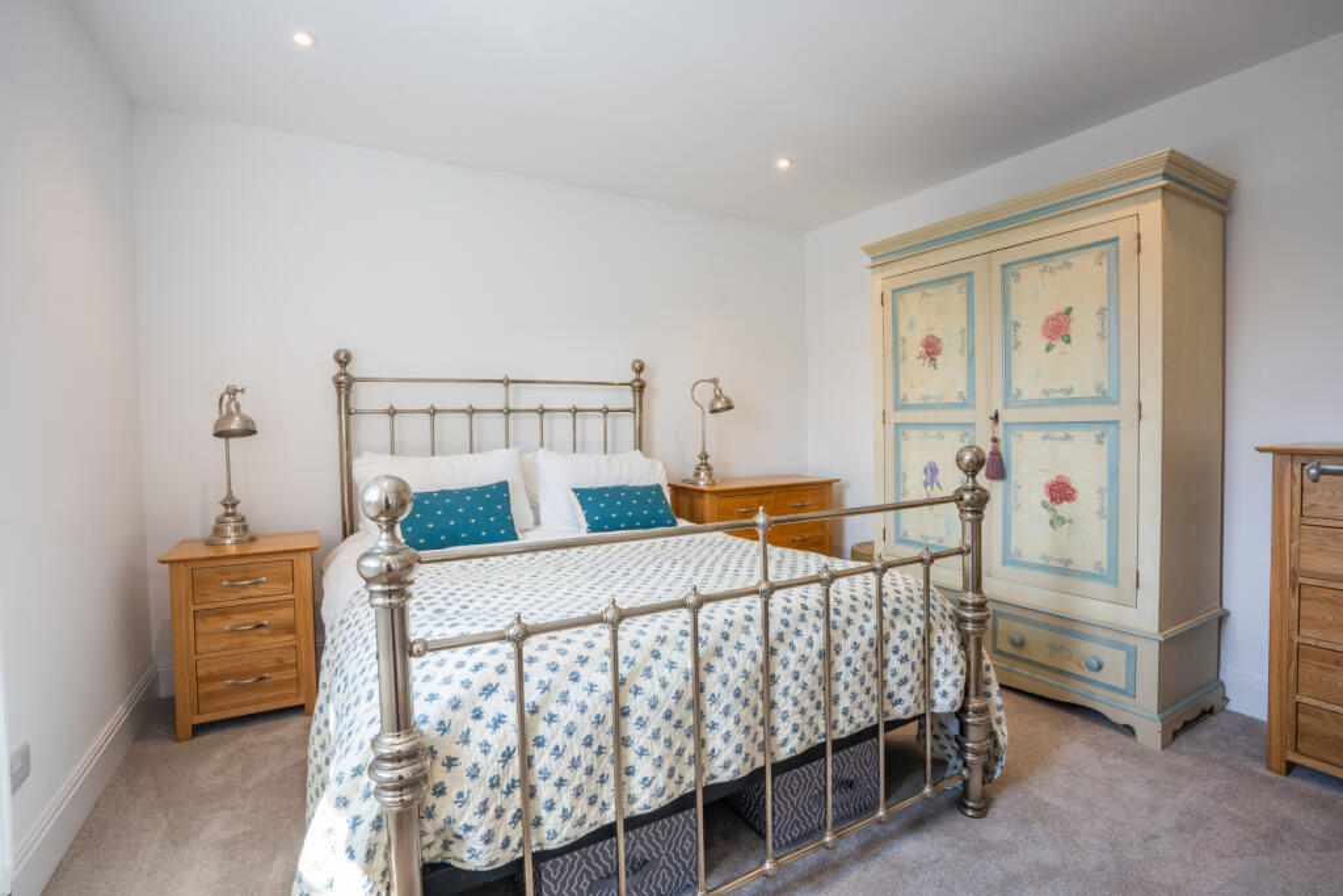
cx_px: 672
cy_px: 448
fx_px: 597
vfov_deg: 73.8
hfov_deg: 96.7
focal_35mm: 16
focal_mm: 16
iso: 200
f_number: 11
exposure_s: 1/10
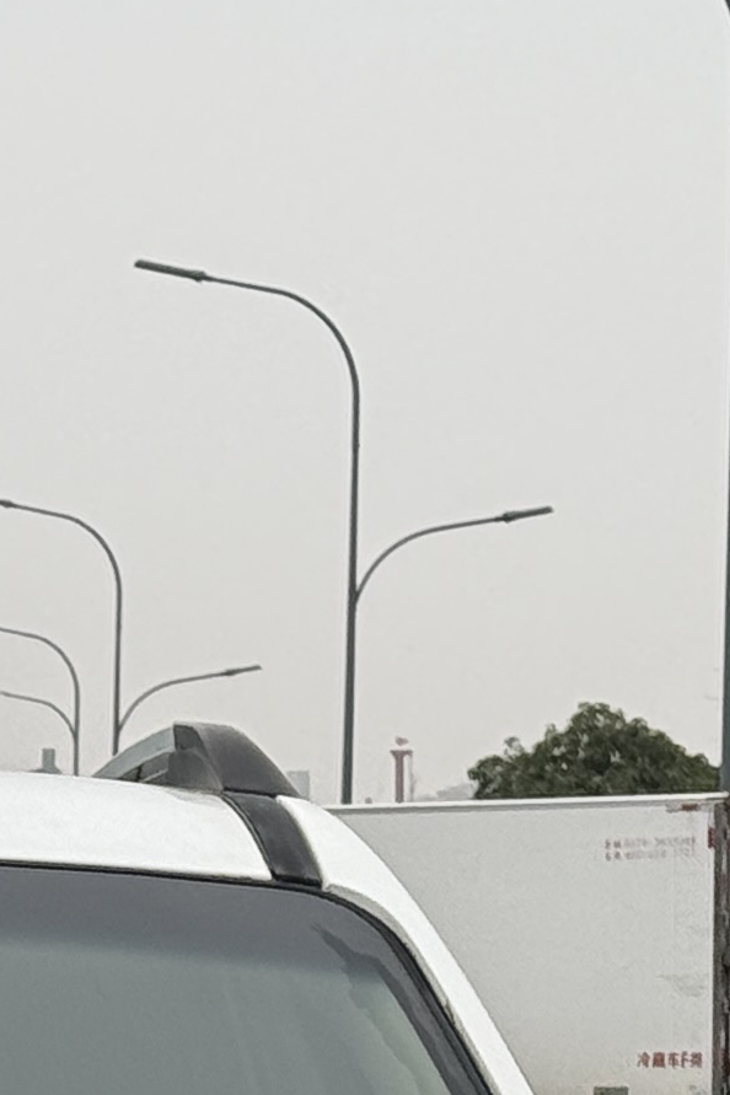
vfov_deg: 8.9
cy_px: 1708
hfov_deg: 6.0
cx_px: -290
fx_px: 6874
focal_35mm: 226
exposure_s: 1/819
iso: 64
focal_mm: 6.76
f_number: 1.78
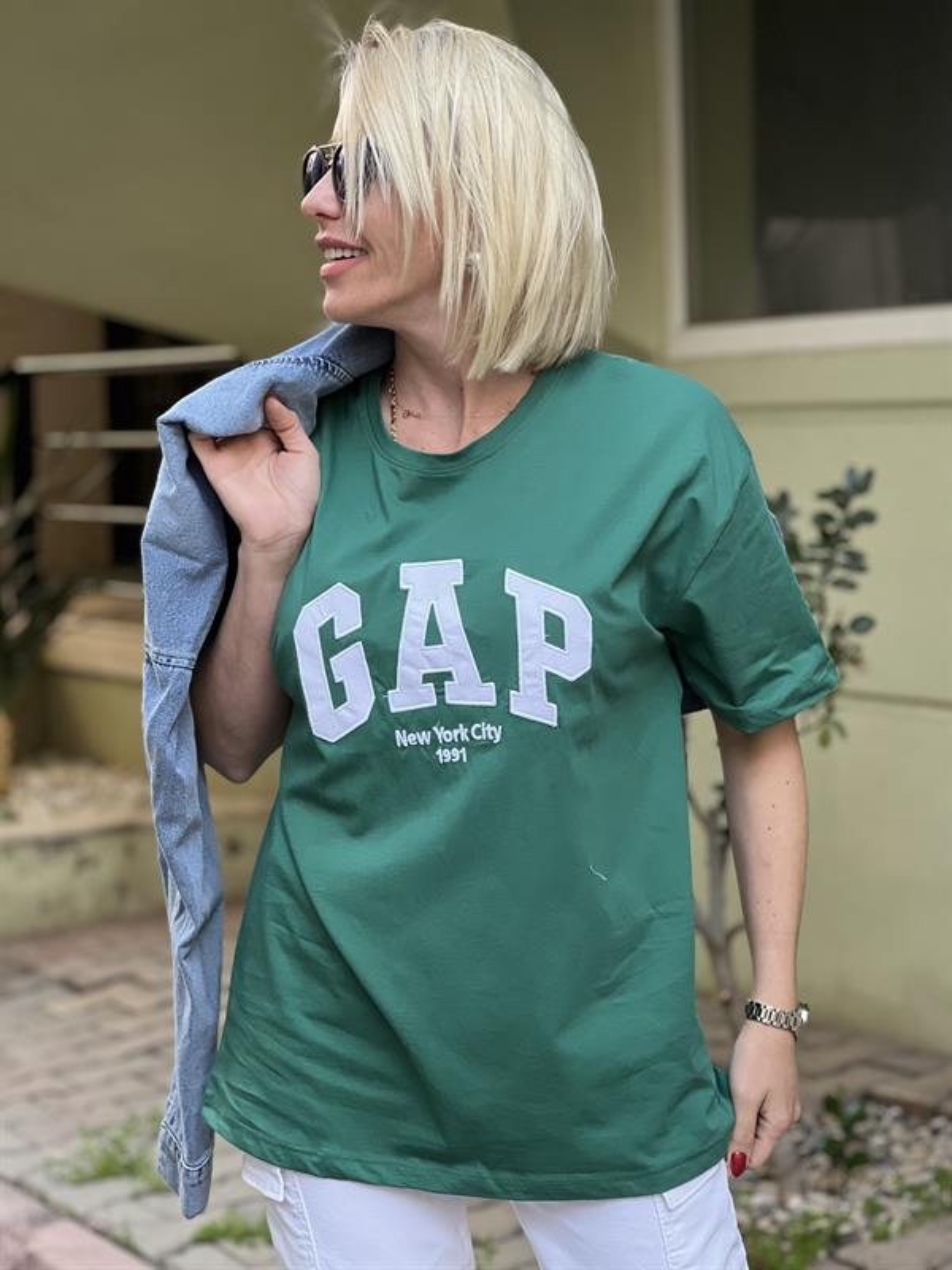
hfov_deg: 19.1
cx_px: 476
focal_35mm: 77
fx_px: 2824
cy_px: 635
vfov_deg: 25.3
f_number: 2.8
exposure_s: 1/121
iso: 125
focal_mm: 9
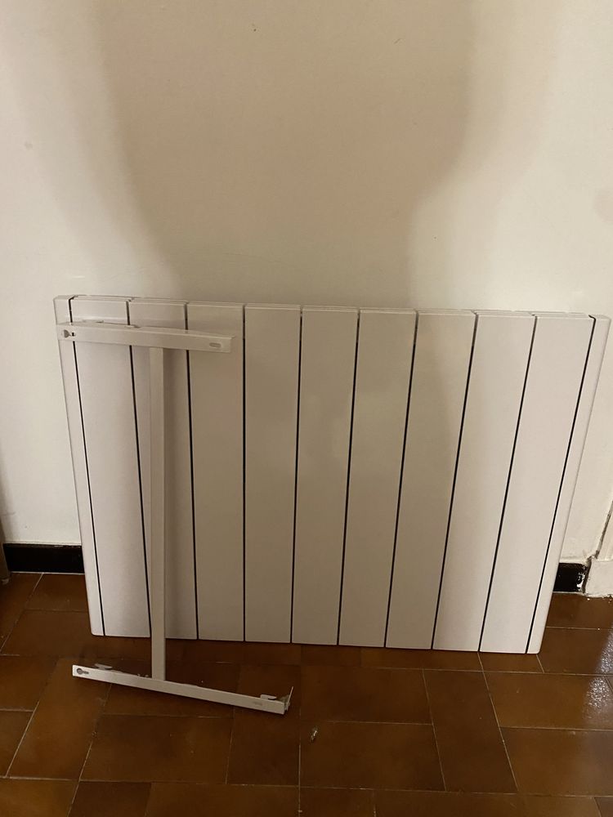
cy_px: 408
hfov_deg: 53.1
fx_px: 614
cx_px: 306
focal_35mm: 26
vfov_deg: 67.3
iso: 640
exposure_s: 1/30
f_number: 1.8
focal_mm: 4.25
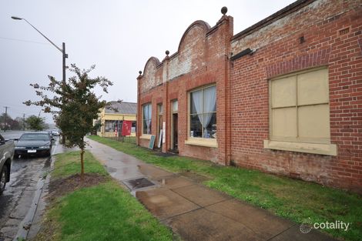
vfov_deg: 67.3
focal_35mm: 18
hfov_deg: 90.0
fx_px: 181
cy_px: 120
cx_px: 181
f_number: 7.1
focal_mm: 12
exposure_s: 1/200
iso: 200
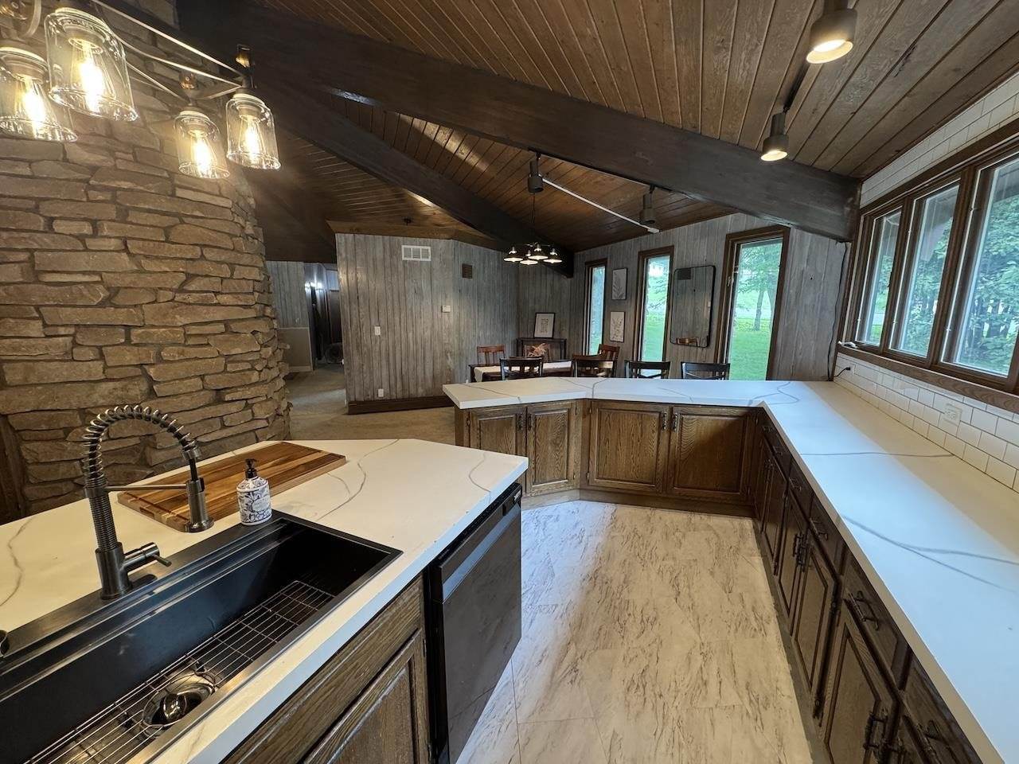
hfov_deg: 102.1
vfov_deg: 85.7
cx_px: 510
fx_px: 412
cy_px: 382
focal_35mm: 14
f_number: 2.2
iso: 320
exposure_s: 1/60
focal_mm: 2.22
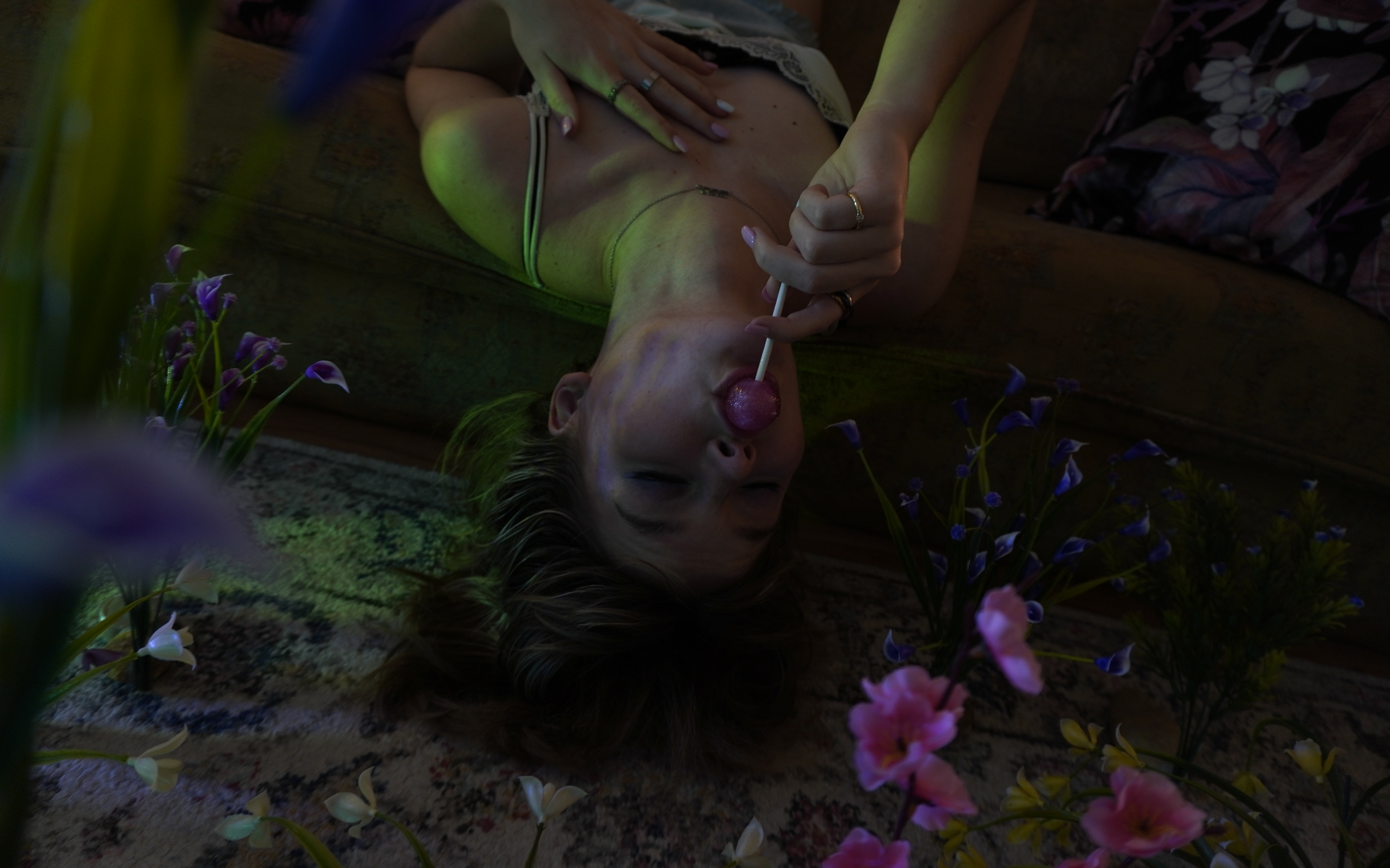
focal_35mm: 25
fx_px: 947
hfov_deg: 72.5
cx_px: 696
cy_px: 422
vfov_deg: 49.3
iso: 250
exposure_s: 1/30
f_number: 3.5
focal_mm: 16
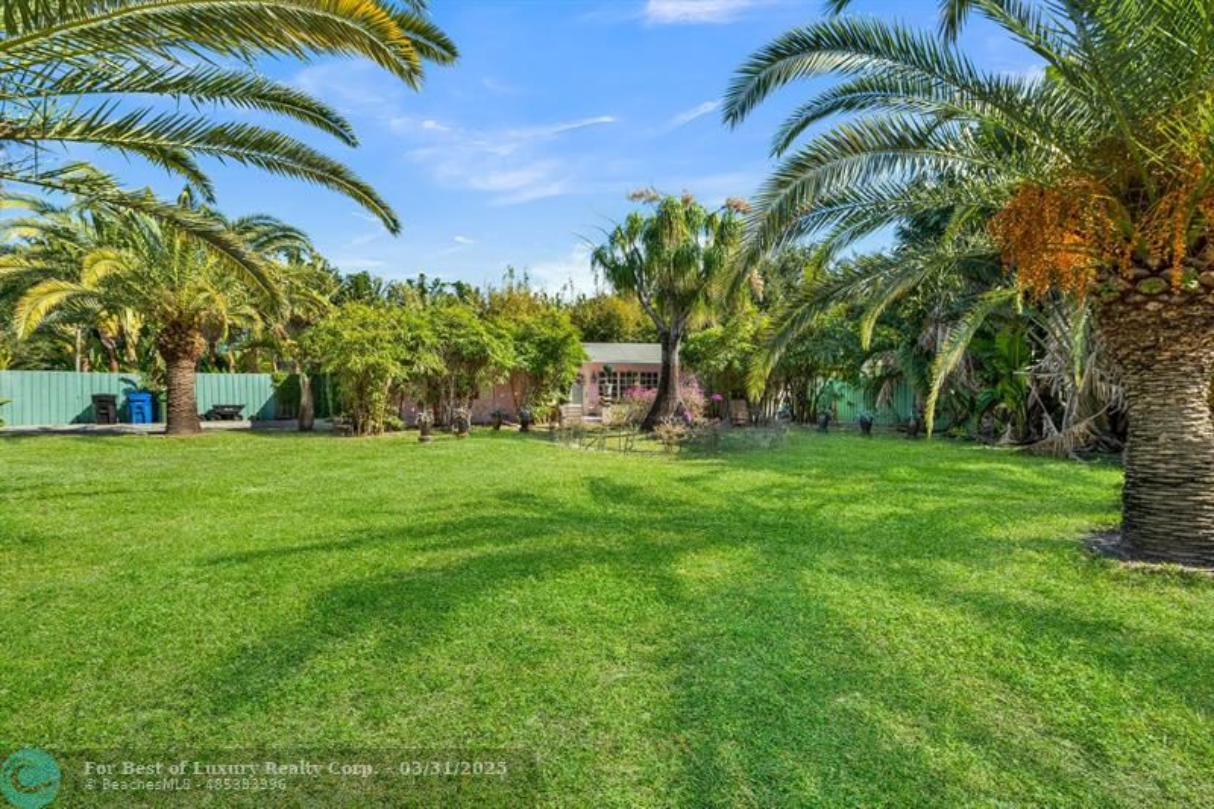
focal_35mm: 14
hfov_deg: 104.3
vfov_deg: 81.2
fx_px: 472
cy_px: 404
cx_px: 607
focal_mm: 14
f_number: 8
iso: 200
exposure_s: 1/400
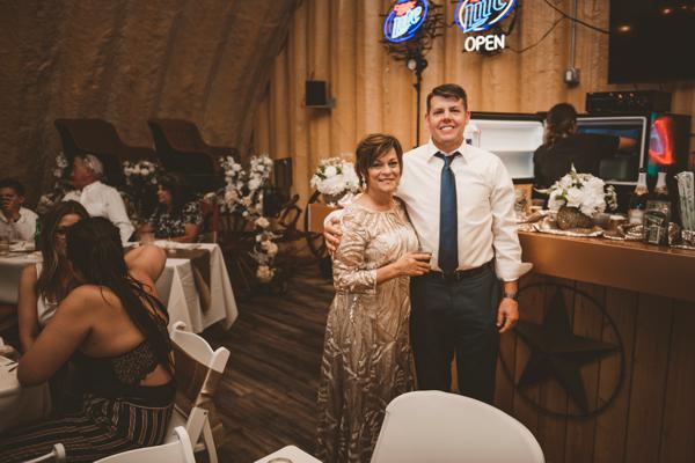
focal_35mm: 32
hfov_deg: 58.7
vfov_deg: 41.1
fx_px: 618
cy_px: 232
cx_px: 348
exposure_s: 1/250
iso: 1000
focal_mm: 32
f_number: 2.8
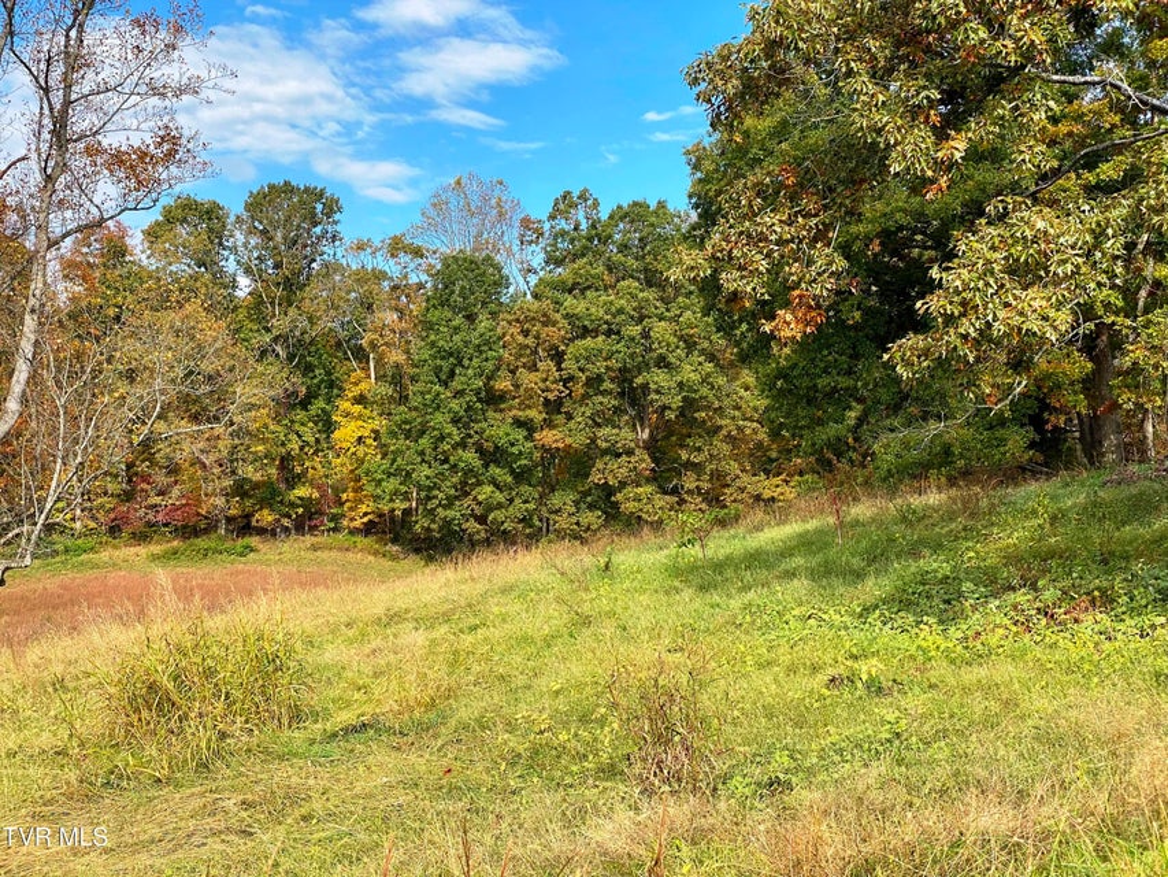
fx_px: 1755
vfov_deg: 28.0
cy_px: 438
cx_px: 584
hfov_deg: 36.8
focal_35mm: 52
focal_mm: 6
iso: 20
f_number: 2
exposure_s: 1/799
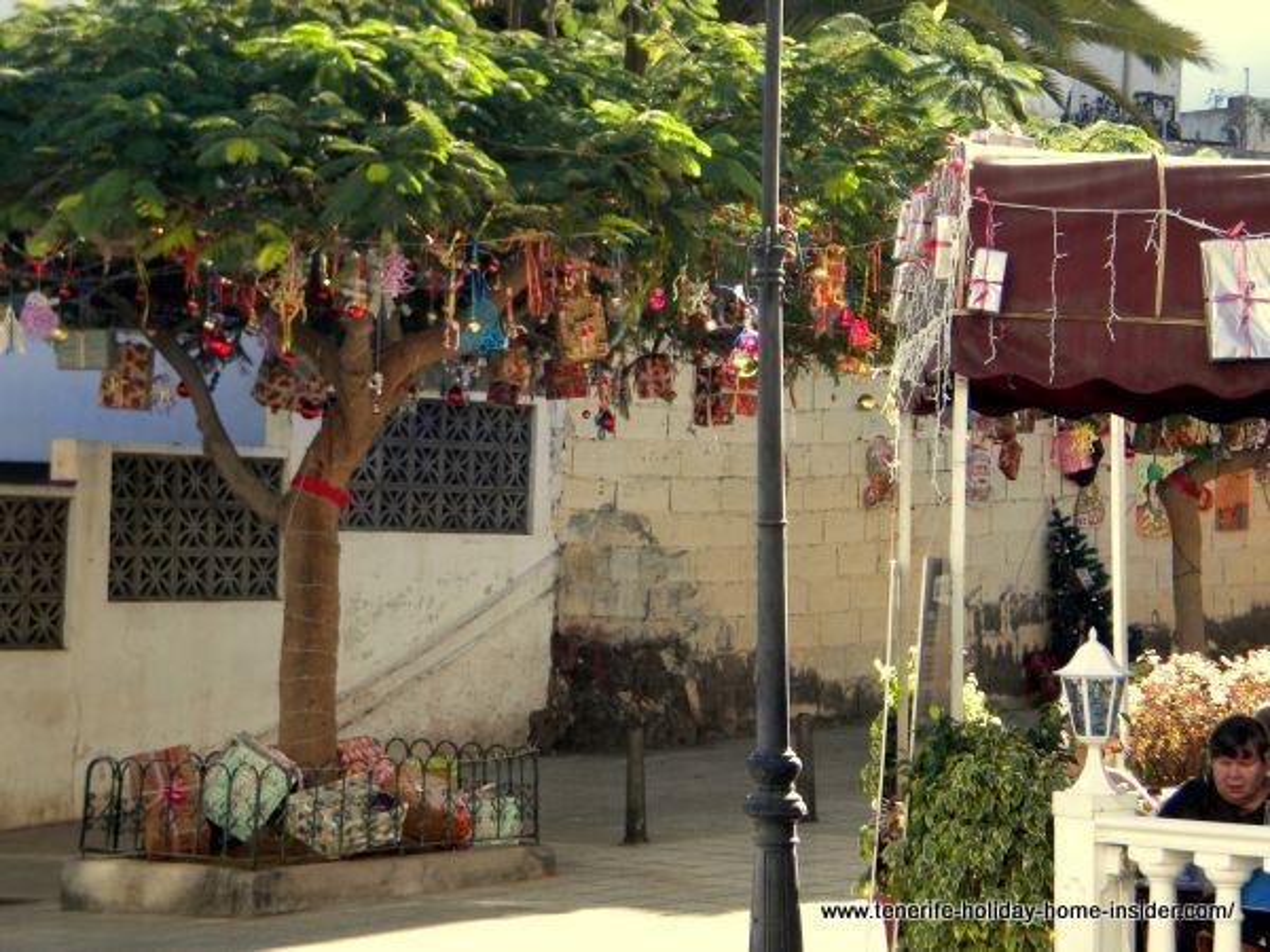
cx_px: 635
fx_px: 3852
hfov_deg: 18.7
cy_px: 476
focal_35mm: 105
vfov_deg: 14.1
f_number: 5.9
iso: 180
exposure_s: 1/118
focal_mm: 18.9
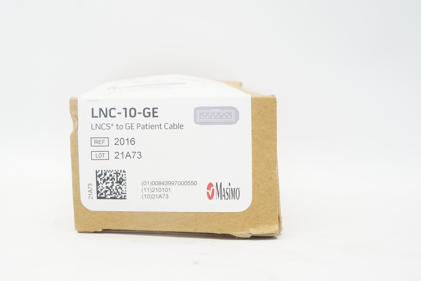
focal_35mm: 48
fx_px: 557
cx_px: 177
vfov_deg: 28.3
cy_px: 156
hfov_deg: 41.3
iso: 800
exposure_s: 1/30
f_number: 8
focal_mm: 25
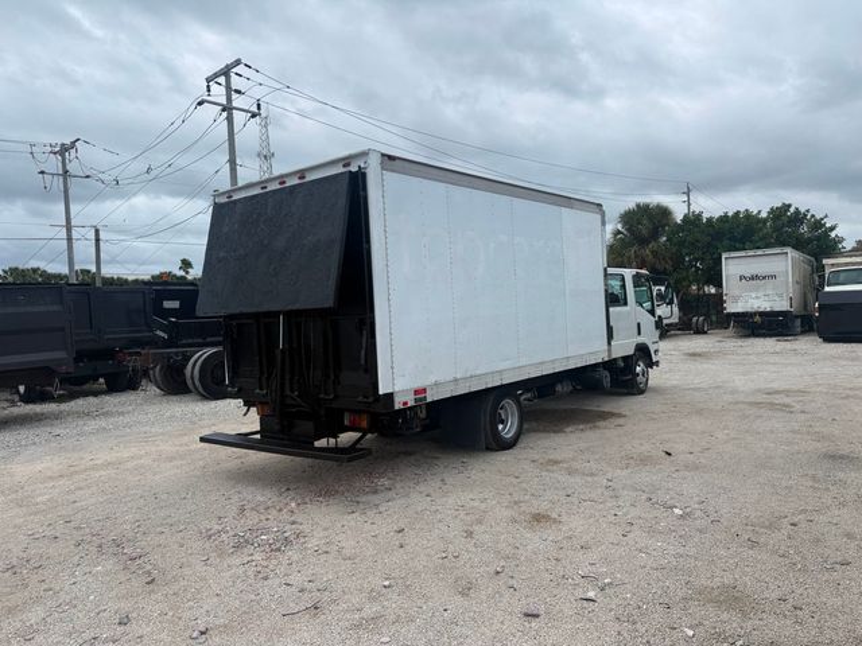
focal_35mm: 24
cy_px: 323
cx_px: 431
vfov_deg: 56.8
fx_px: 598
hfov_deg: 71.6
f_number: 1.78
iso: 80
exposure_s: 1/3425
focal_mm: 6.76
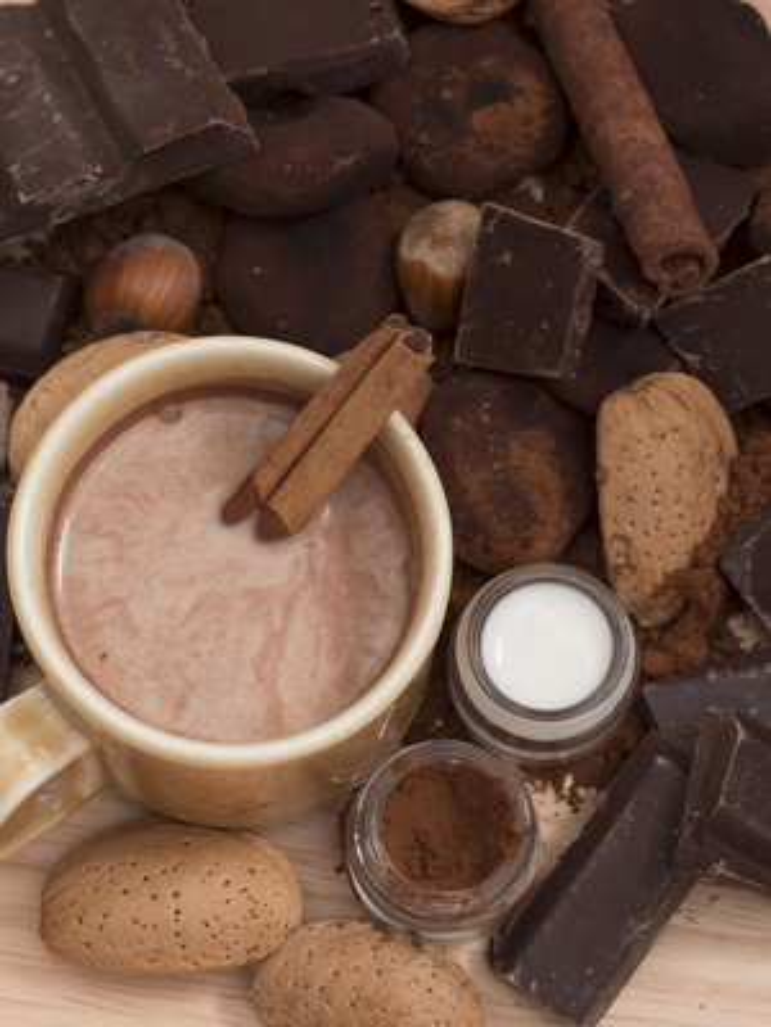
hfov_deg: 14.8
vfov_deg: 19.6
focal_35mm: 100
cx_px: 386
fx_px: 2970
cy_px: 514
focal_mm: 50
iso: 200
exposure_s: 1/6
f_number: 9
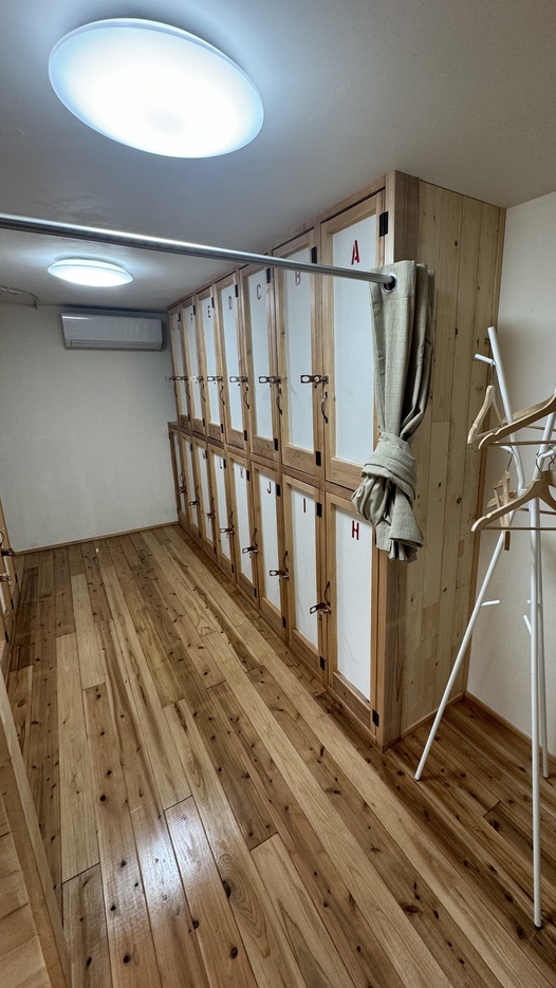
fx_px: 419
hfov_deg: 66.4
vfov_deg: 99.3
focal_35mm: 16
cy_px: 474
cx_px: 337
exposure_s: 1/100
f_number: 2.2
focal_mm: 2.22
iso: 100
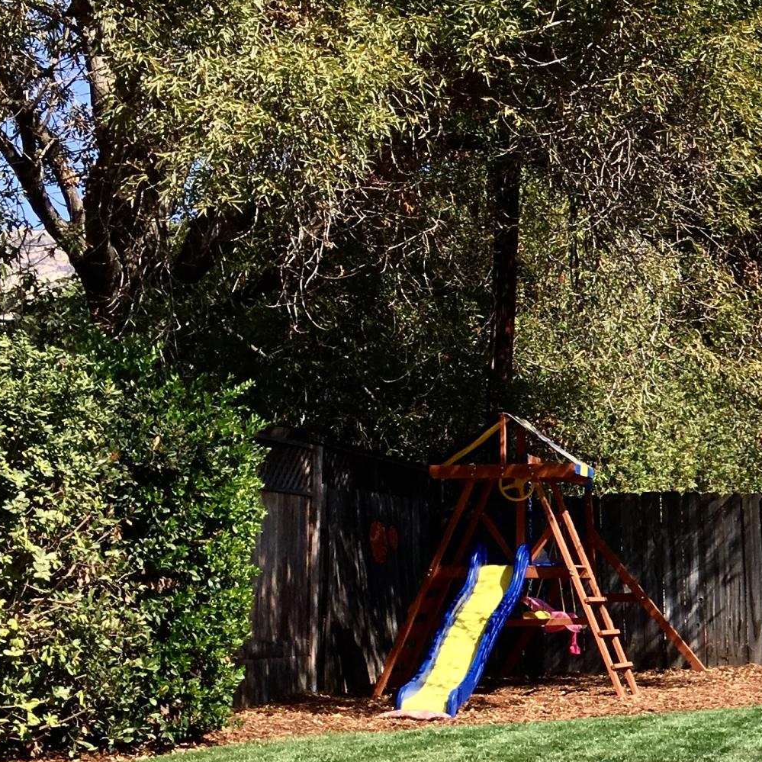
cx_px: 1048
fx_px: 1918
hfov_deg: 20.2
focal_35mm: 77
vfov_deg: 22.4
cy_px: 527
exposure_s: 1/1282
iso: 25
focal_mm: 4.15
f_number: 2.2
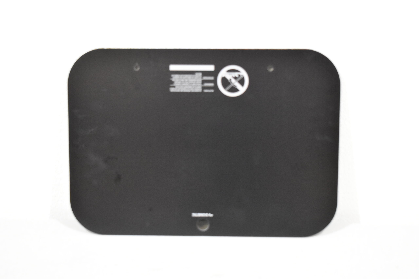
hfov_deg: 31.9
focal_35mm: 63
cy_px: 140
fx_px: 733
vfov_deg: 21.6
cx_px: 210
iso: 3600
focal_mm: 42
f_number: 5
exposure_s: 1/125
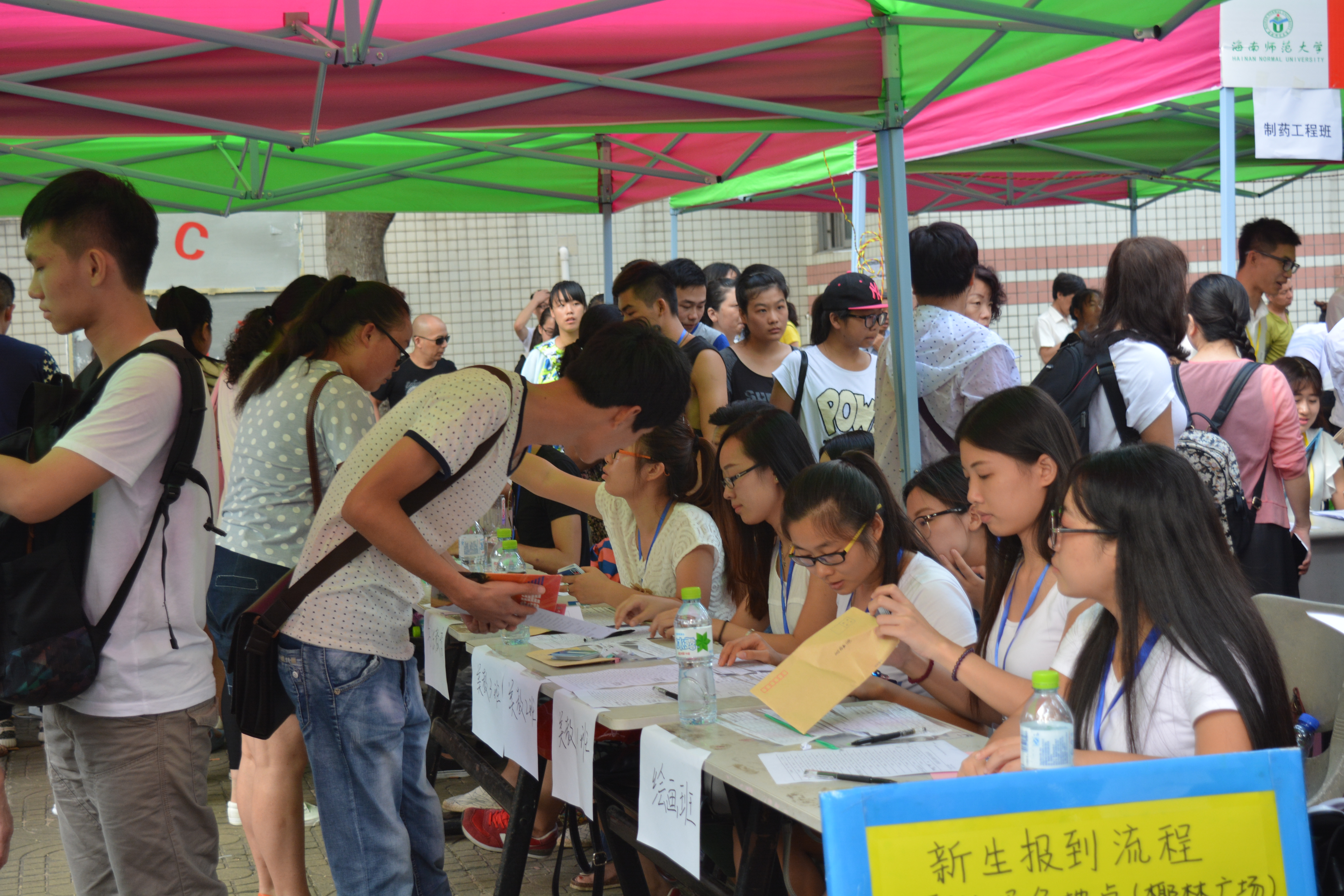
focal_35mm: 54
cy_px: 448
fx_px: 2016
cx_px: 672
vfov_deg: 25.1
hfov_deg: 36.9
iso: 320
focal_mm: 36
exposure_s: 1/100
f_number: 5
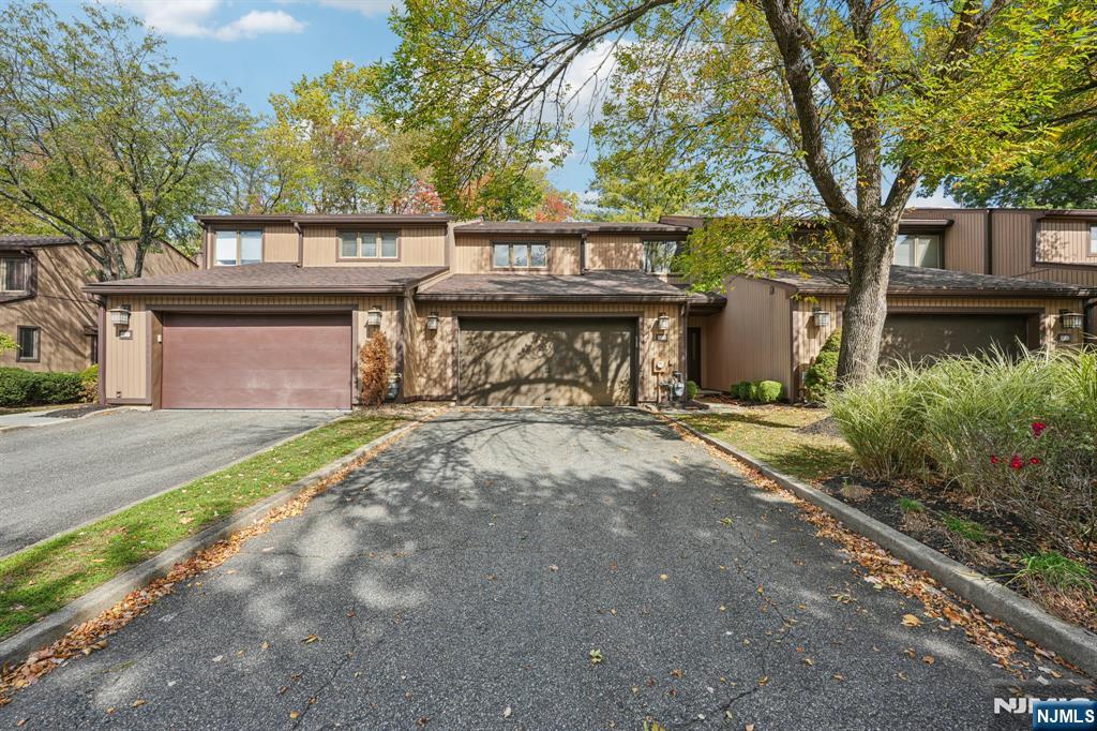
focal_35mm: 16
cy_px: 366
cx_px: 548
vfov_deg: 72.0
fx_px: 503
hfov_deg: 95.0
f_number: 9
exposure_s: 1/80
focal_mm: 16.5
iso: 100
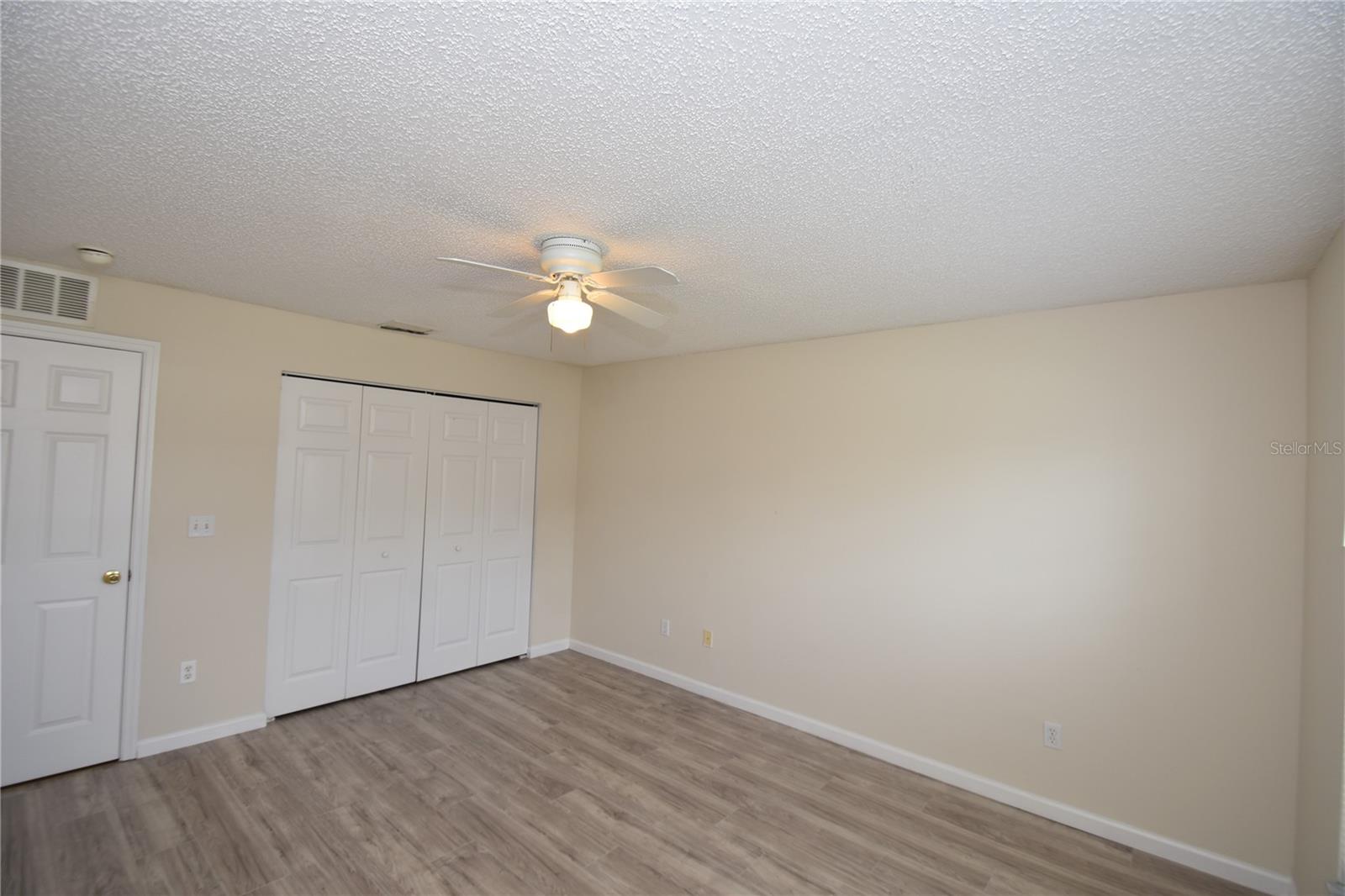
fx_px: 560
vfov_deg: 77.3
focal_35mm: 15
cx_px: 672
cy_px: 448
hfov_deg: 100.4
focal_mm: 10
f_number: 4
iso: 200
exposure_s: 1/60
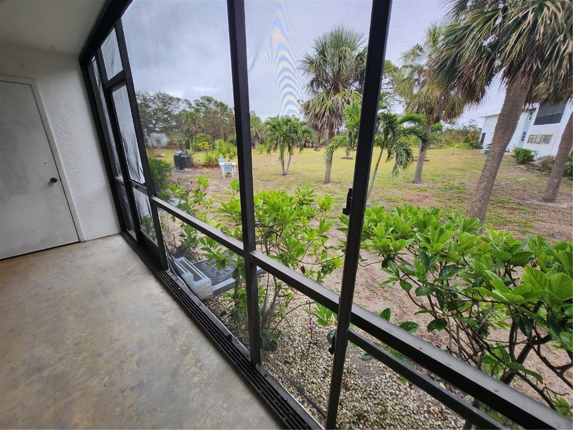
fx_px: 215
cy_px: 215
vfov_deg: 89.9
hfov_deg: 106.2
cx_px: 286
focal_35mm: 13
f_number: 2.2
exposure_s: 1/60
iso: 40
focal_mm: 1.74
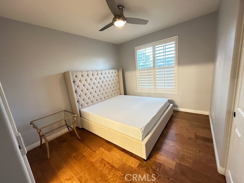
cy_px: 92
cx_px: 122
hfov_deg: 102.1
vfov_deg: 85.7
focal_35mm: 14
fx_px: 99
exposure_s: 1/40
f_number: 2.2
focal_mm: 2.22
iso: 800
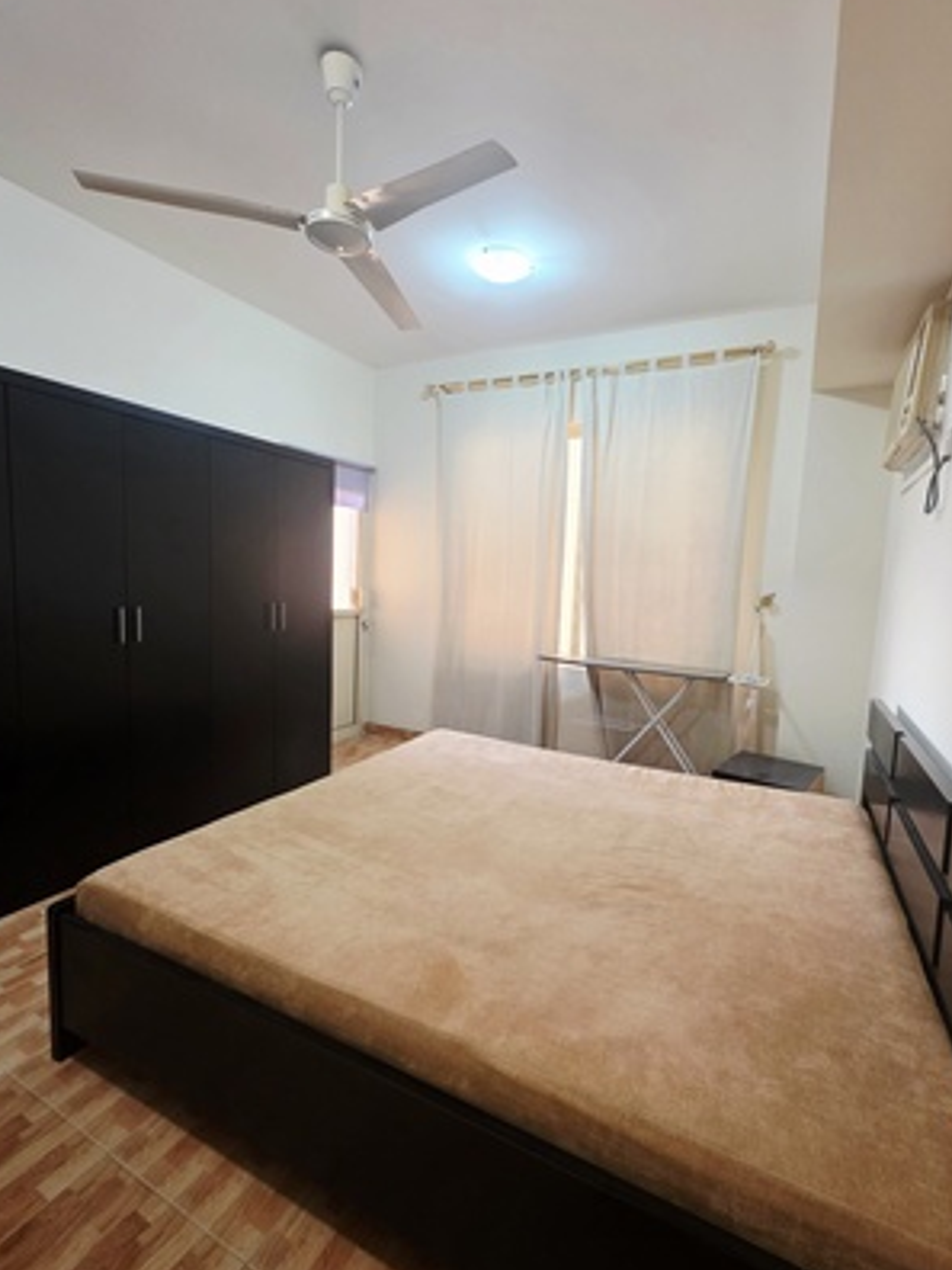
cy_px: 630
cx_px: 502
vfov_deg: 98.2
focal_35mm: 15
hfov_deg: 81.7
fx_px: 550
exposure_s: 1/50.3
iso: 200
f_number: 1.9
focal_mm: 2.2
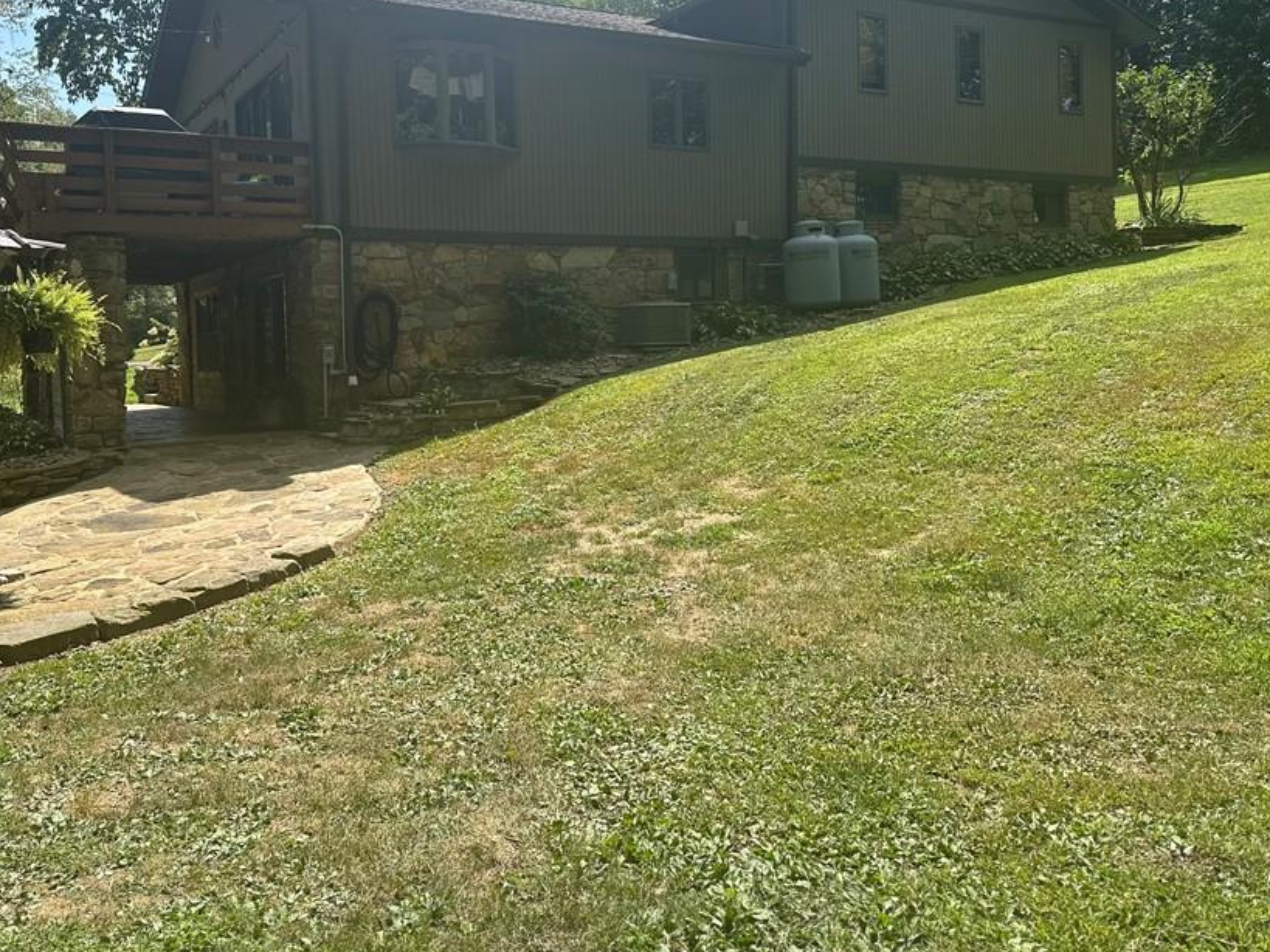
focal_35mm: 30
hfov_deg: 59.6
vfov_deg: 46.4
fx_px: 1100
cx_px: 519
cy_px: 367
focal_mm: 6.86
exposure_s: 1/2028
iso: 80
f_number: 1.78
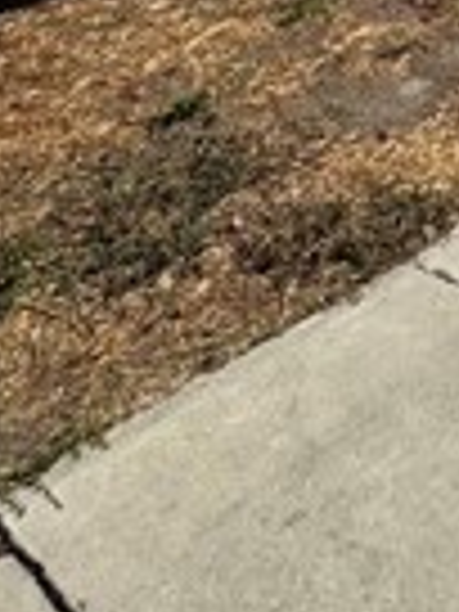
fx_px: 1167
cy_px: -518
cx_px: 896
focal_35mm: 66
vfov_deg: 20.2
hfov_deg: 17.0
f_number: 2.2
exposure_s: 1/2494
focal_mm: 2.22
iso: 40
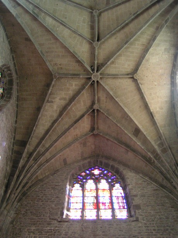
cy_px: 119
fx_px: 260
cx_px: 89
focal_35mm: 38
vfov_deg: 49.0
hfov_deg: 37.7
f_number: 2.8
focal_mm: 5.8
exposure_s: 1/20
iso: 200
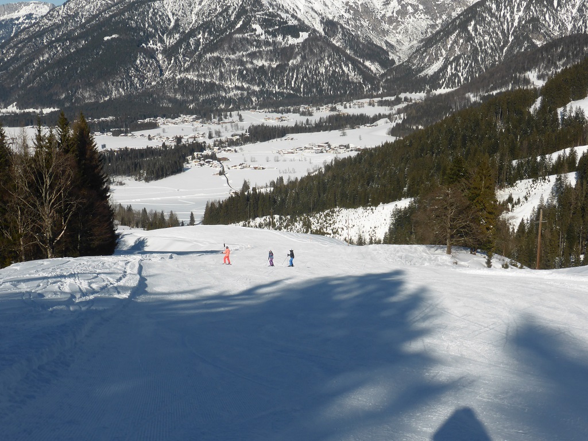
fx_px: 832
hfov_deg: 38.9
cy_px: 220
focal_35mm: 49
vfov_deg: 29.7
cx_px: 294
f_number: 4.2
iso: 100
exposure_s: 1/1600
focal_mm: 8.5
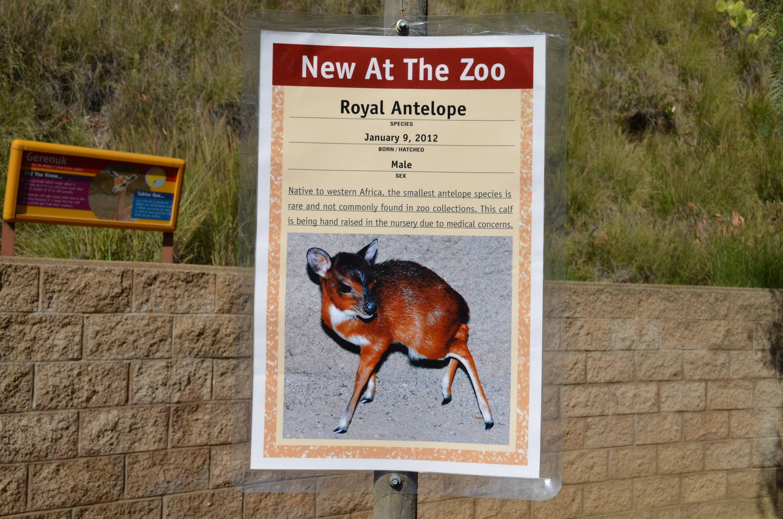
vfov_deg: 34.1
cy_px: 260
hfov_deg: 49.6
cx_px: 392
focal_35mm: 39
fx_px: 847
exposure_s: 1/400
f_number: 10
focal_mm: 26
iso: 100
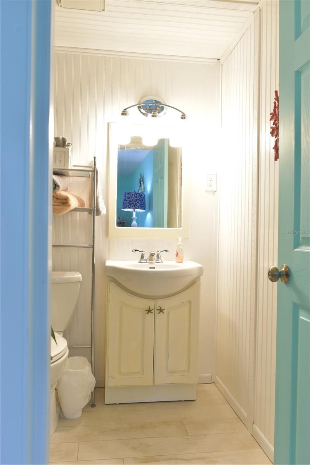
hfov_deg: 47.9
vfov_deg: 67.4
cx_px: 155
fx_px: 349
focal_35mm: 27
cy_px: 232
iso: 400
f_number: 7.1
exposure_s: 1/10
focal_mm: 18
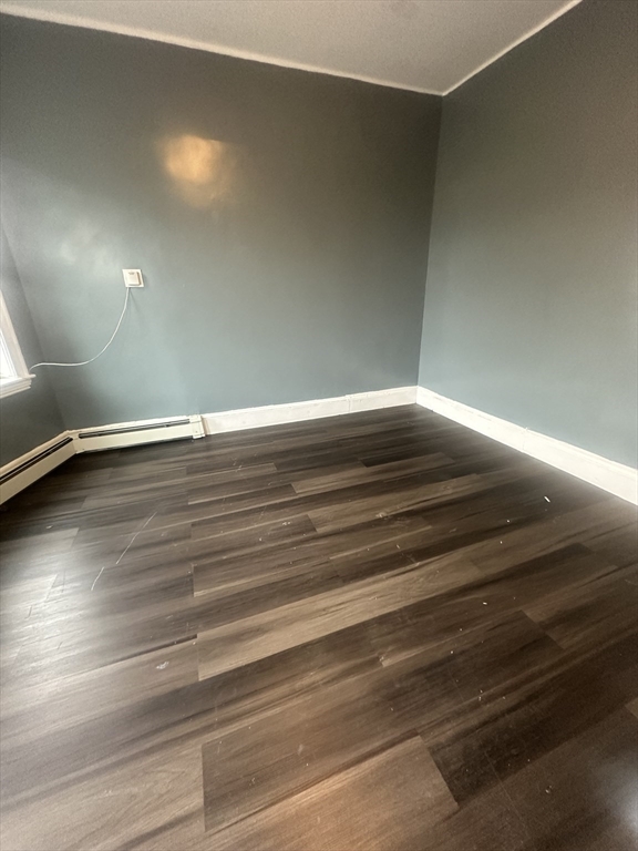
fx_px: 344
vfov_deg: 102.1
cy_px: 426
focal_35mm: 14
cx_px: 319
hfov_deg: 85.7
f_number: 2.2
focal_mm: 2.22
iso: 400
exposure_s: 1/60
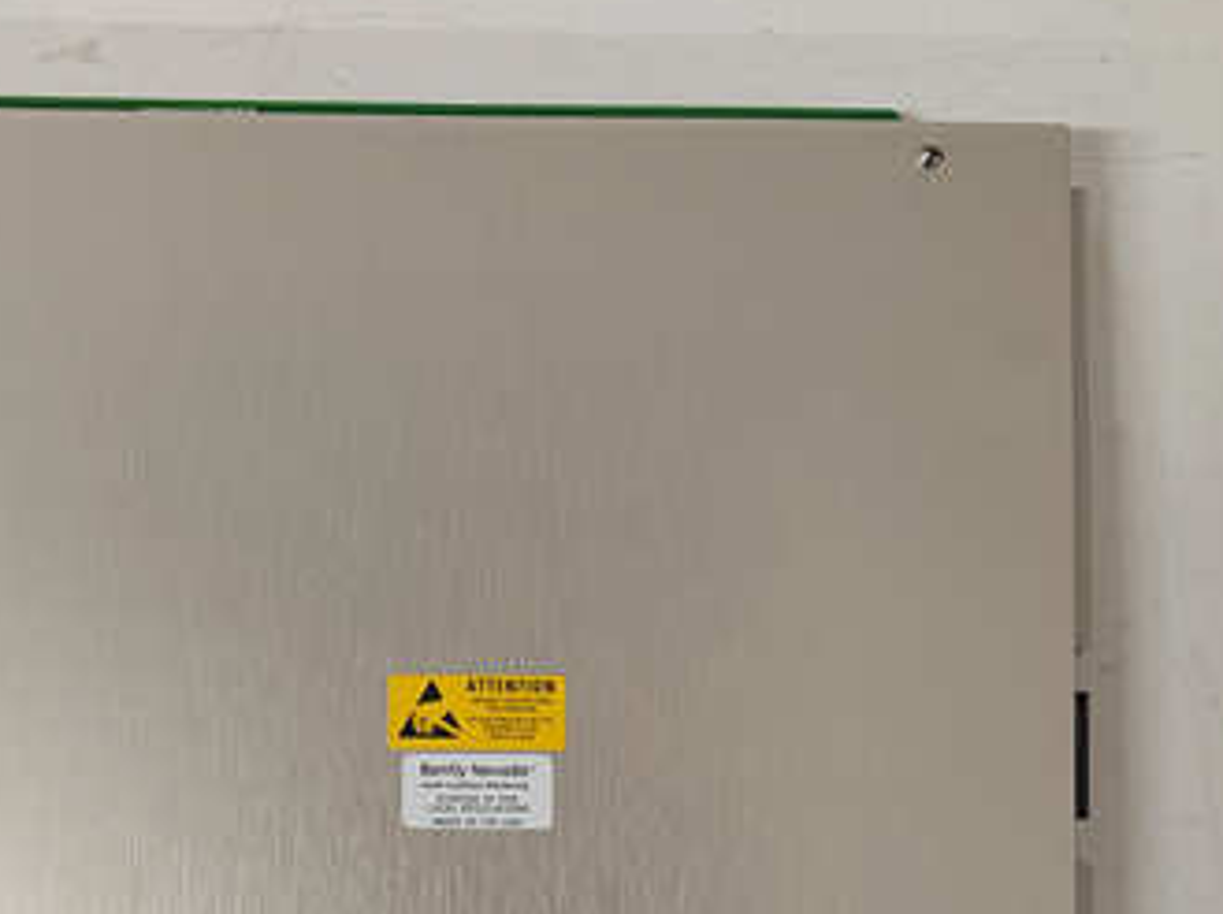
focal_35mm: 42
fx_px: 1482
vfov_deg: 33.4
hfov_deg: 43.2
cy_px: 721
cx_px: 283
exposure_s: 1/50
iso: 1088
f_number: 1.9
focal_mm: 5.52
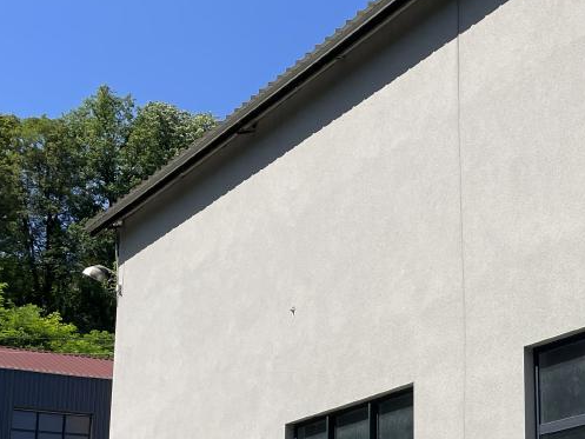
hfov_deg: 26.5
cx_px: 654
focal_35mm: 67
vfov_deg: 21.3
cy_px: 420
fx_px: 1133
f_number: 1.6
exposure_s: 1/4000
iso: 32
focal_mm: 4.2
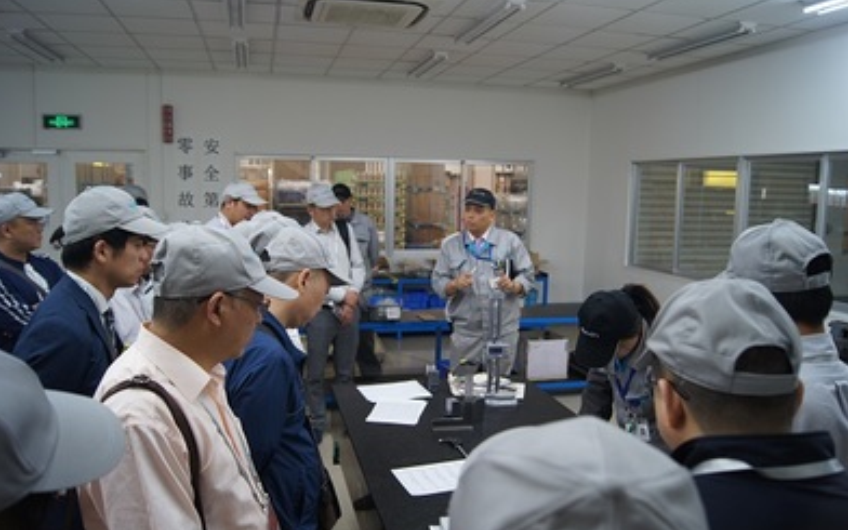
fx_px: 647
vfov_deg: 44.5
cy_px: 259
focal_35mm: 28
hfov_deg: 66.5
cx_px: 420
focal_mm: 18
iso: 125
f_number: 3.5
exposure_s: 1/30
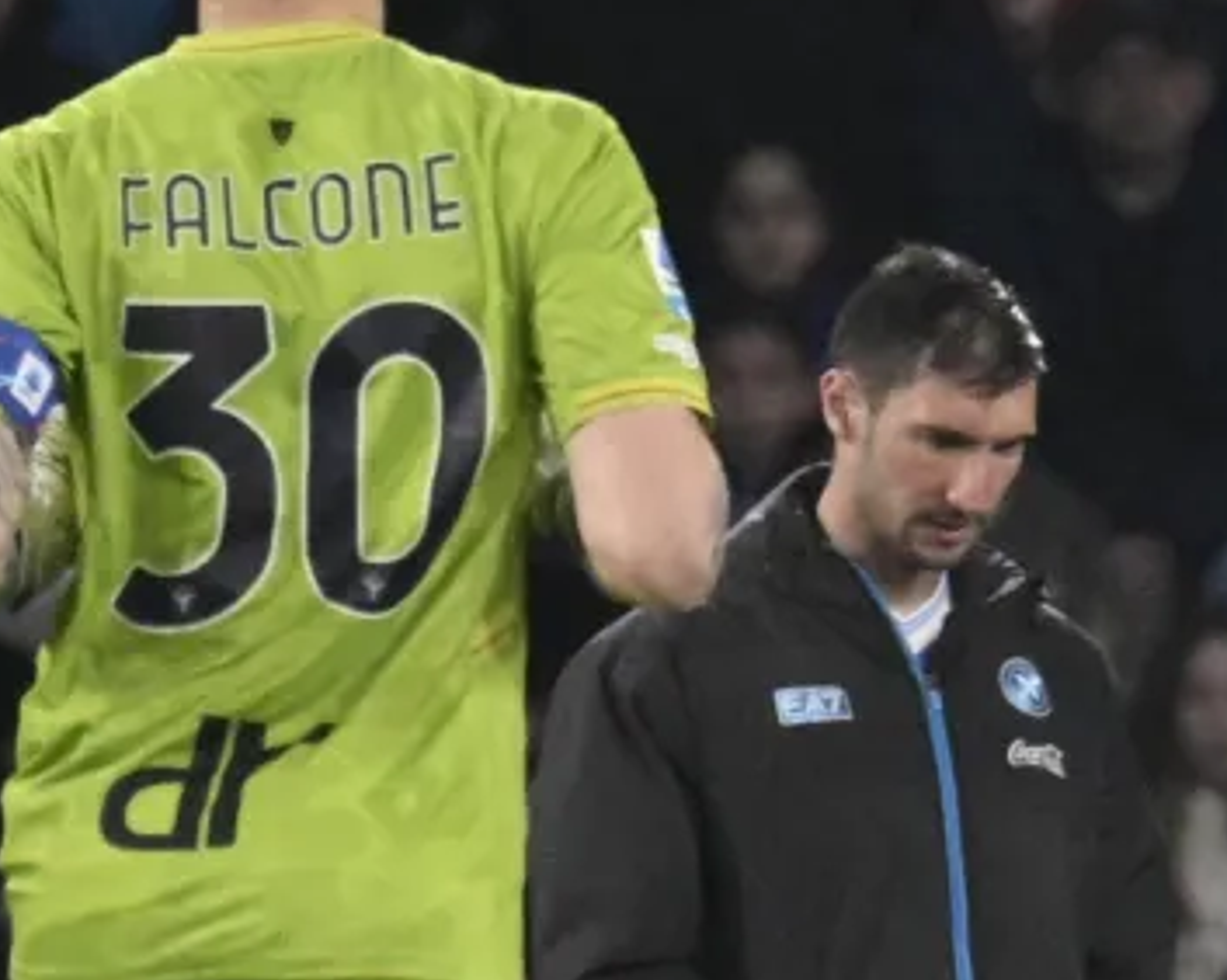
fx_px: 46312
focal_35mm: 1276
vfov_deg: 1.2
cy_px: 1015
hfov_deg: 1.5
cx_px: 1543
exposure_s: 1/800
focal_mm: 400
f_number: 5.6
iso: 5600
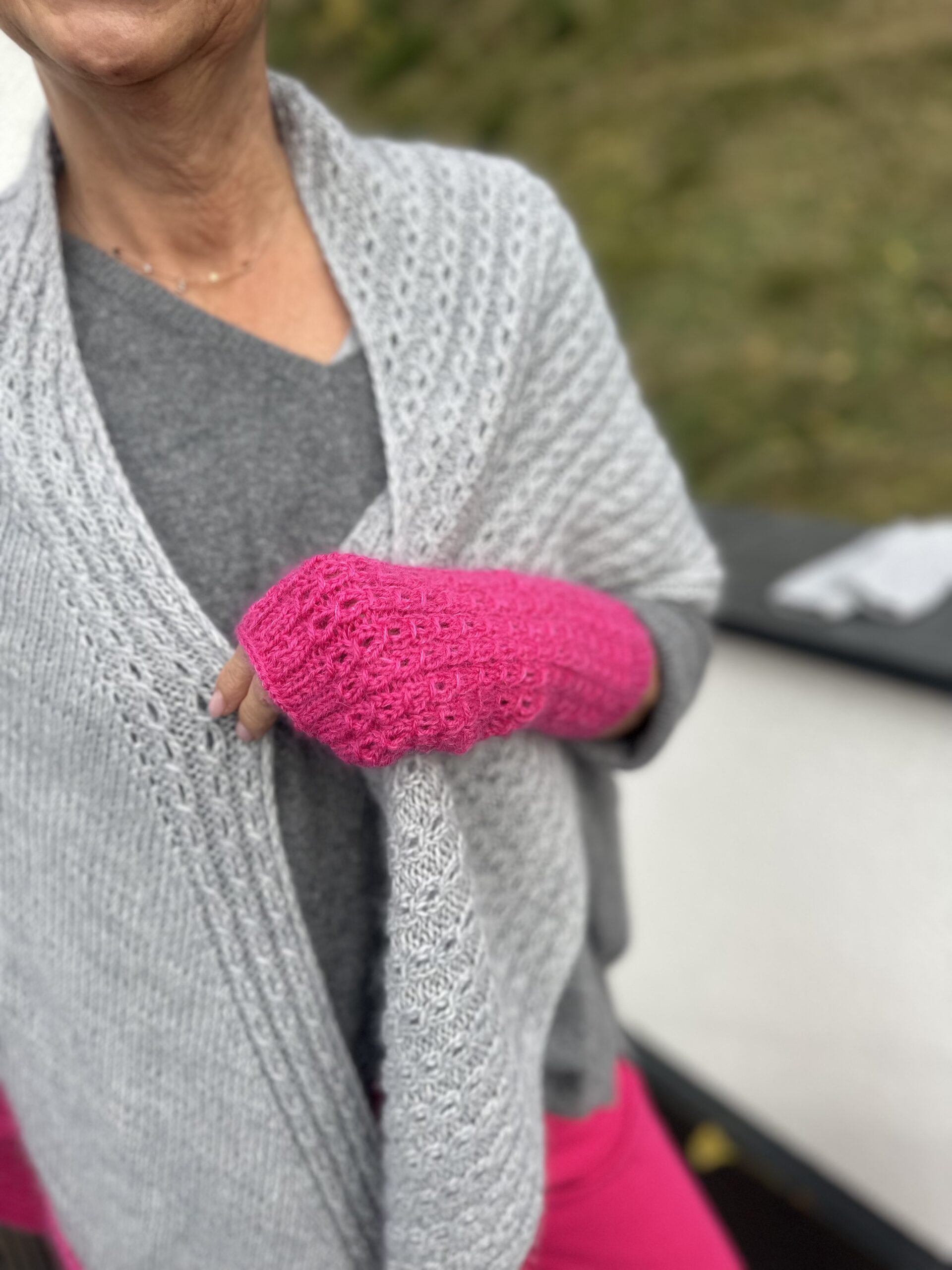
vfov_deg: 71.6
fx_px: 880
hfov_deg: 56.8
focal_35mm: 24
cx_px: 476
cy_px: 635
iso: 80
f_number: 1.78
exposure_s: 1/1357
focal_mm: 6.86
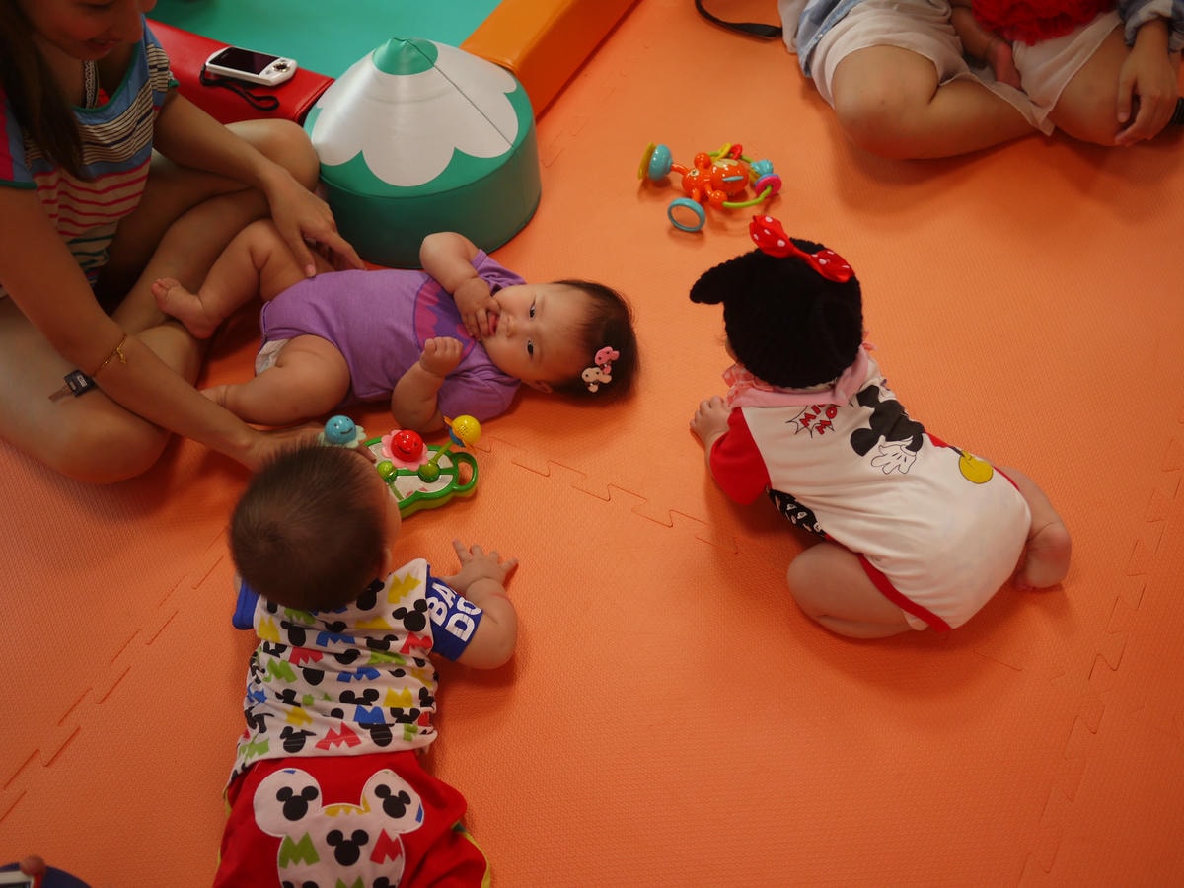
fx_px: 1368
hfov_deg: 46.8
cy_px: 444
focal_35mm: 40
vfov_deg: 36.0
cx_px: 592
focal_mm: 20
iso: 160
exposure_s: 1/125
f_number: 1.7
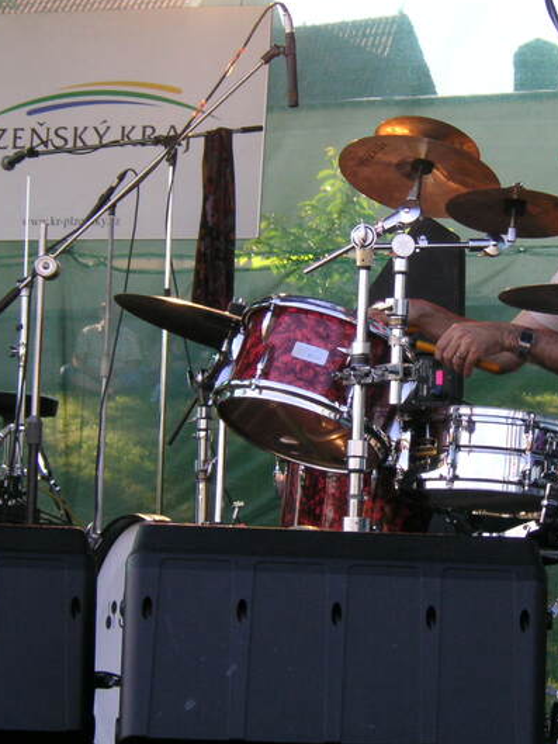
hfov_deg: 12.2
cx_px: 432
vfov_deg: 16.3
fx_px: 2600
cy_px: 335
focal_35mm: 121
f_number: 4.5
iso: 50
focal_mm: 13.2
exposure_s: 1/90
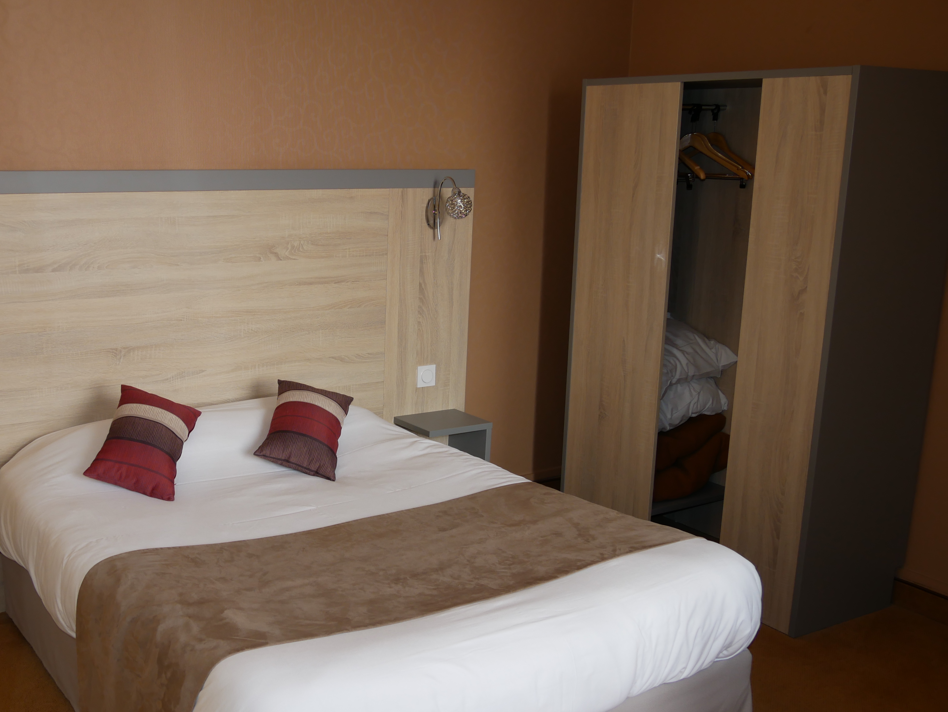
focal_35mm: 39
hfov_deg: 47.3
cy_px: 415
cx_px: 346
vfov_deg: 36.7
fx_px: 1068
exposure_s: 1/30
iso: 200
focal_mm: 14
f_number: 3.5
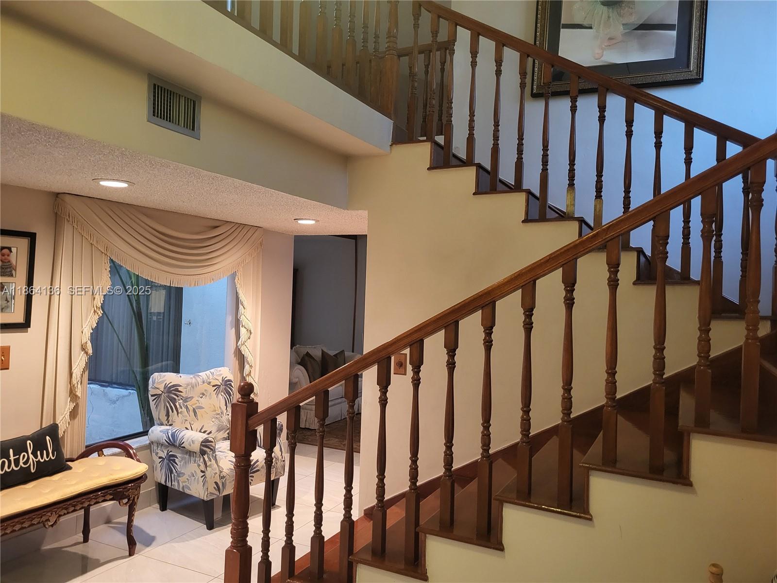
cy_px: 292
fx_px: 584
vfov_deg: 53.1
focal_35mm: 26
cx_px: 388
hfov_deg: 67.3
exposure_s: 1/40
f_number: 1.8
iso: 640
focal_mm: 5.4
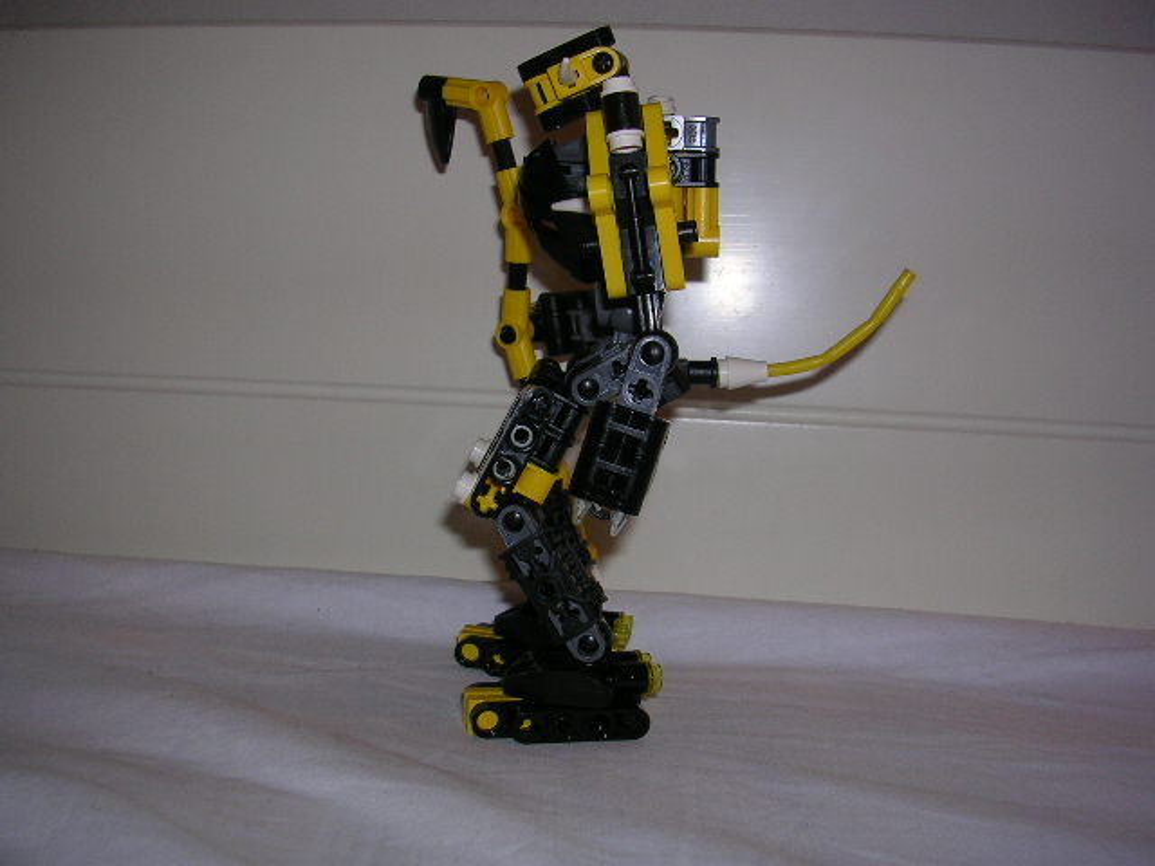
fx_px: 1268
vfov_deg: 37.7
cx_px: 578
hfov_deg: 49.0
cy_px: 433
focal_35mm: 38
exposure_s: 1/60.1
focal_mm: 5.8
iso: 50
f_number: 2.8
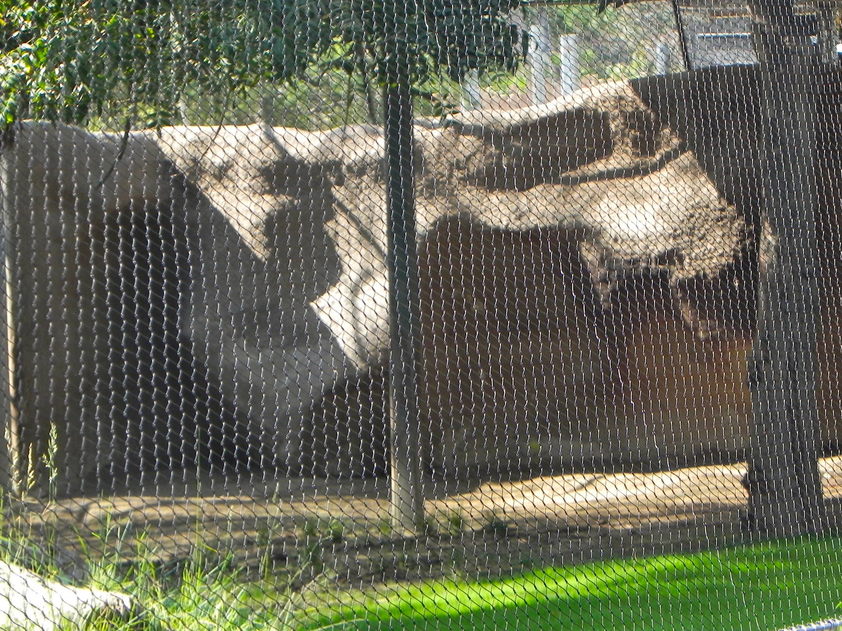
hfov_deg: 9.3
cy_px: 316
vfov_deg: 7.0
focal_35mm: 212
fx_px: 5157
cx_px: 421
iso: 160
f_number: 4.5
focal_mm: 37.7
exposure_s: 1/157
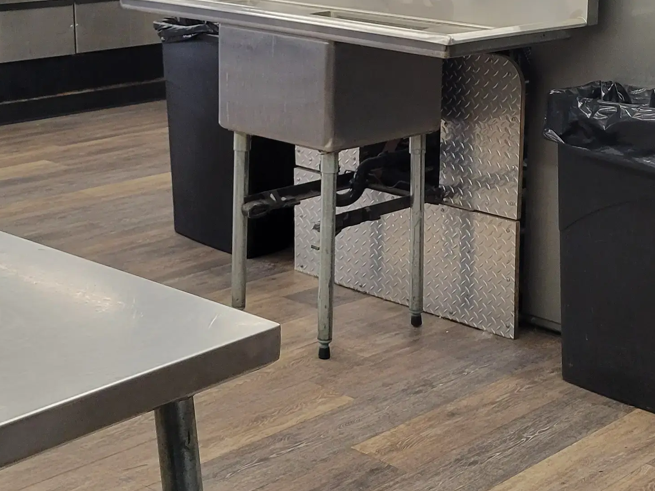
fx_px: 1362
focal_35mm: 72
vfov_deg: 20.3
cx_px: 413
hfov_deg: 26.9
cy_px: 117
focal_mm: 5.4
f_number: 1.8
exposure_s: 1/120
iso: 200
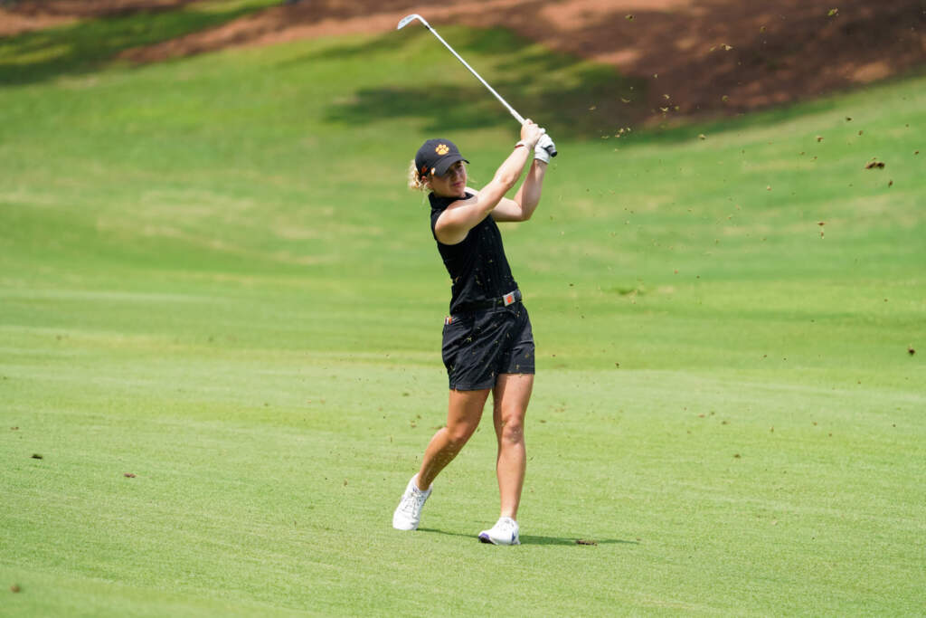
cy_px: 309
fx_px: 9827
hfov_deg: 5.4
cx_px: 463
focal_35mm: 382
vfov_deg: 3.6
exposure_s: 1/1000
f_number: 6.3
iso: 400
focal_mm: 382
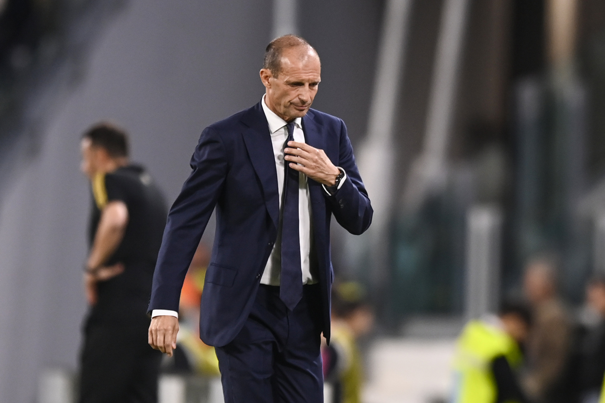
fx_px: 6721
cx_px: 302
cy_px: 202
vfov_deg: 3.4
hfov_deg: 5.2
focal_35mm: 400
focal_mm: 400
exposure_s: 1/1000
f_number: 2.8
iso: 1600
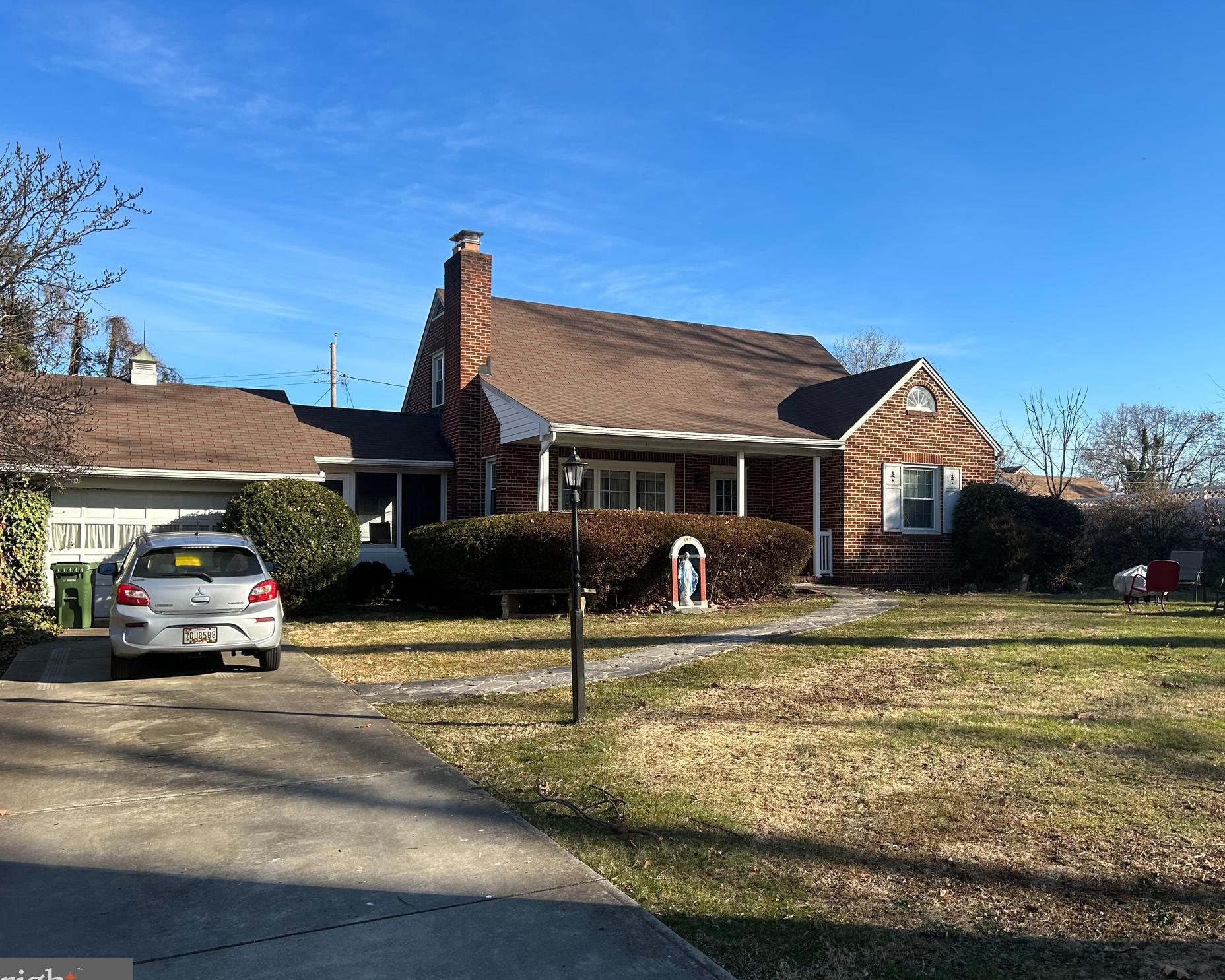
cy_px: 506
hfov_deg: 62.2
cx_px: 644
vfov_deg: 51.5
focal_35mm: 28
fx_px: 1015
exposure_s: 1/2457
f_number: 1.5
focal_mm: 5.7
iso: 50
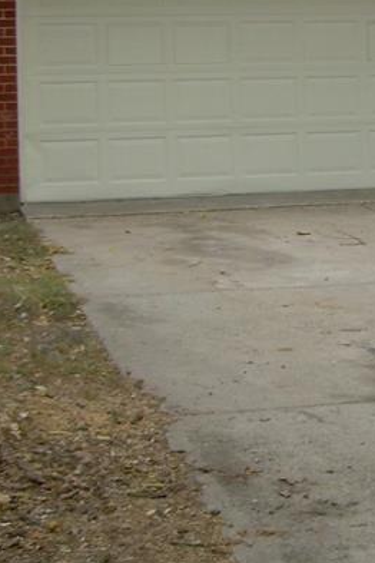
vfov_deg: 19.6
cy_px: 86
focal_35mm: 103
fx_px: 1609
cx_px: 613
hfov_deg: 12.4
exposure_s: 1/162
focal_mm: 6.3
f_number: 4.6
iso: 50
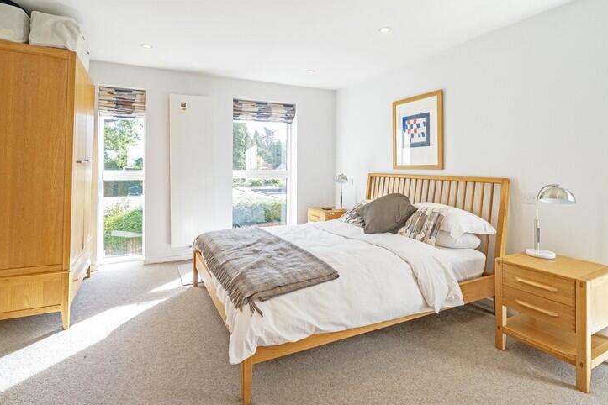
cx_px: 279
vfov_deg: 69.9
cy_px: 167
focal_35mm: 17
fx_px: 287
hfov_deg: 93.1
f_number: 7.1
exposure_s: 1/100
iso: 500
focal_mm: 12
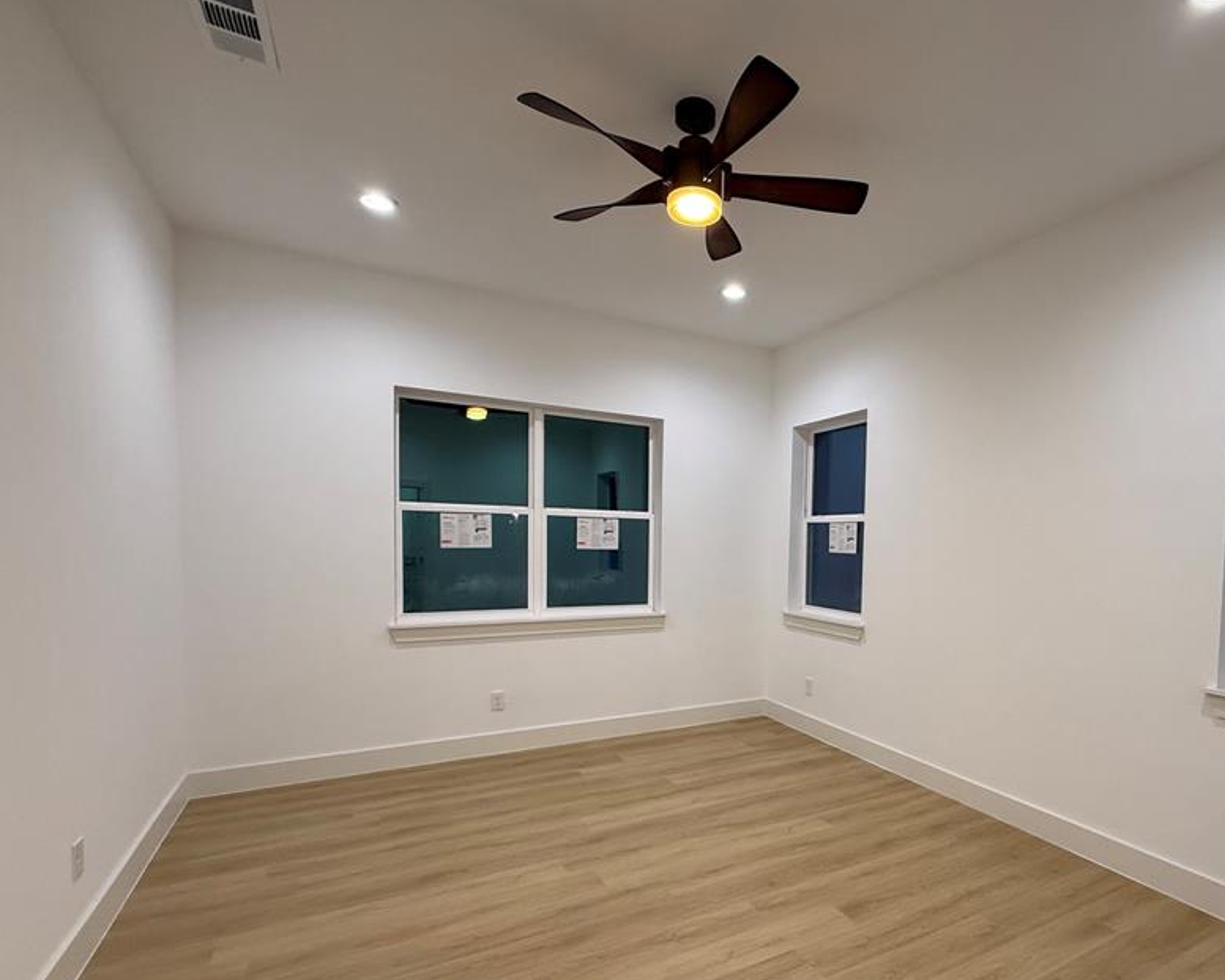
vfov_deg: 73.3
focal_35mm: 18
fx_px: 653
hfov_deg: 84.9
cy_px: 572
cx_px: 755
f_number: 2.2
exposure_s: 1/120
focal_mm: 2.22
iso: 250
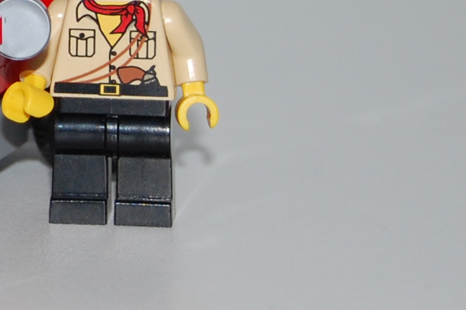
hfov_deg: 7.2
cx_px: -206
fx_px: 3646
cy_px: -105
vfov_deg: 4.8
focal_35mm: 282
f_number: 5.3
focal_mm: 46
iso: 400
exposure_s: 1/60
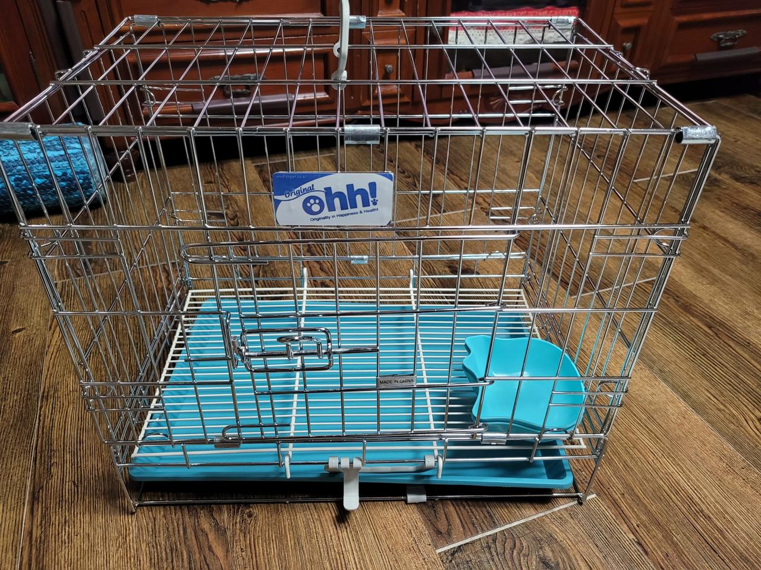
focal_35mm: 26
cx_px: 380
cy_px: 285
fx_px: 572
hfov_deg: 67.3
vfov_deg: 53.1
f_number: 1.8
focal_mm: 5.4
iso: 400
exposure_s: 1/39
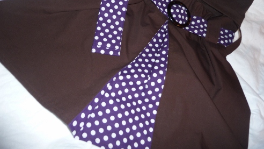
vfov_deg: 37.4
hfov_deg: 62.6
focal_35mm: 31
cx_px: 130
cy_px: 51
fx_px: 217
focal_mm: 4.7
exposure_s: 1/30
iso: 100
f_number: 3.3
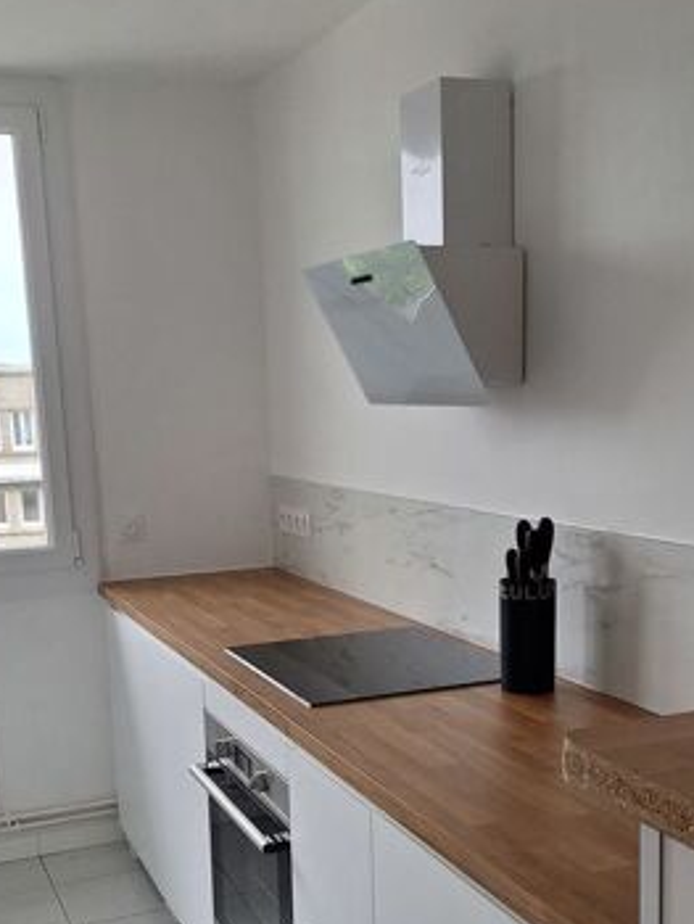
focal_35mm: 42
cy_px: 599
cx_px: 343
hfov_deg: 34.4
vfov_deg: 44.3
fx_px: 1121
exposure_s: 1/151
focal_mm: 5.54
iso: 40
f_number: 1.8
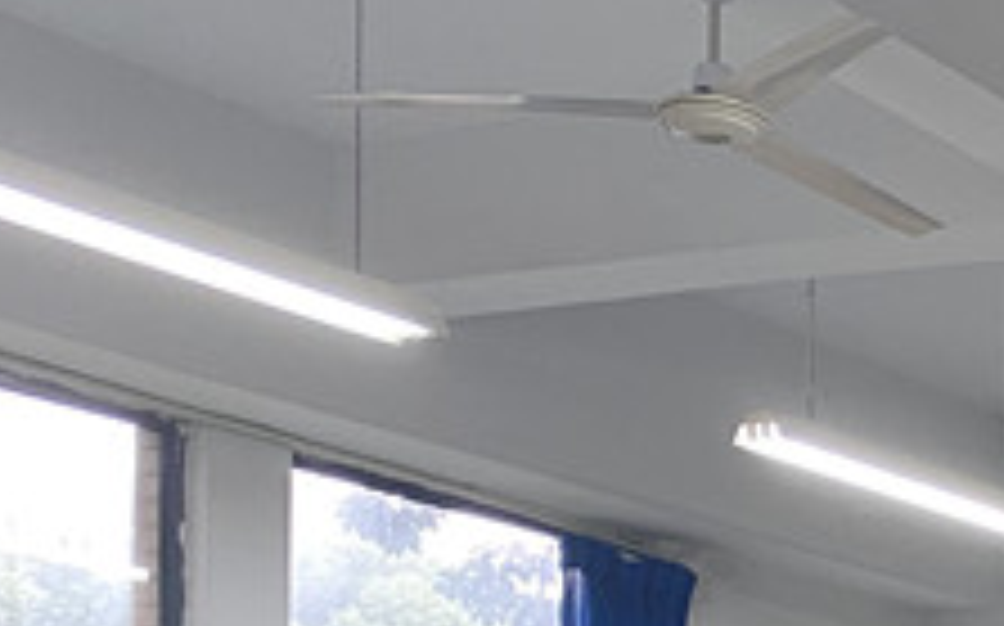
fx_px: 2707
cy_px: 1193
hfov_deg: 17.7
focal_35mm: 99
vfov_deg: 12.0
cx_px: 1693
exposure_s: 1/50
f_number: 1.8
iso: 200
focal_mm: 4.25
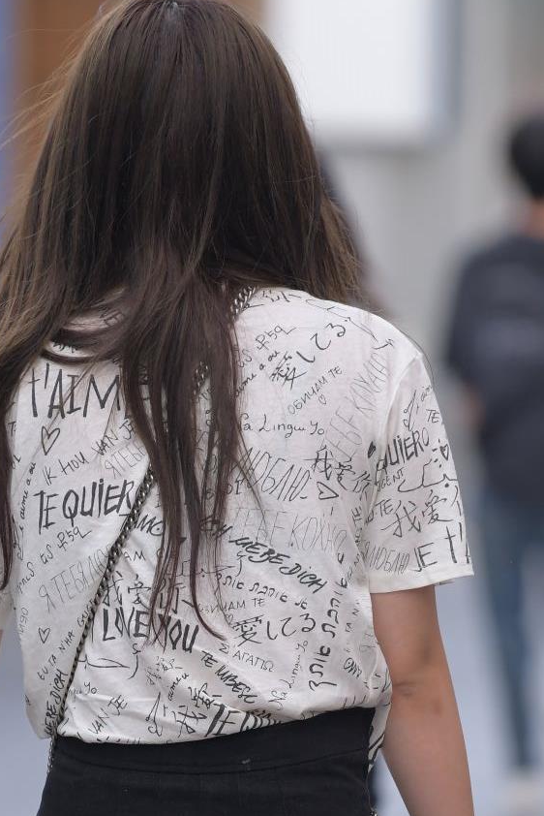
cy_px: 972
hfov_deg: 2.3
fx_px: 13316
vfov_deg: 3.5
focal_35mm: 588
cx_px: 247
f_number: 4
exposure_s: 1/1000
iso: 900
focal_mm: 200
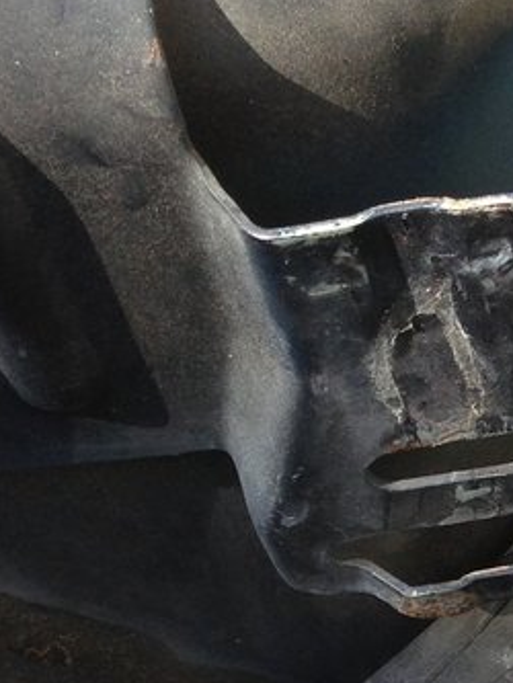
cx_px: 839
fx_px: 2350
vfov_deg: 16.2
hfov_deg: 11.7
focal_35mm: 119
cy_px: 667
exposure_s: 1/60
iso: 64
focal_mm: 4.13
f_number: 2.4
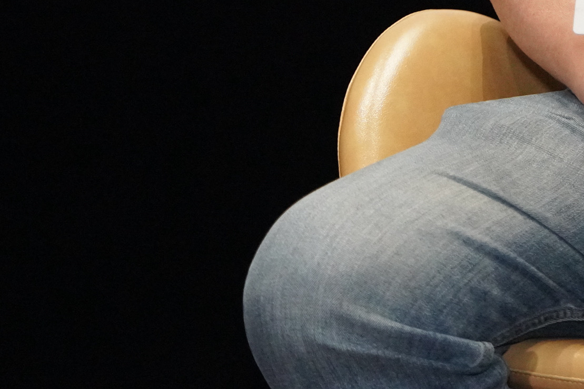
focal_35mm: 220
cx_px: 775
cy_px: -312
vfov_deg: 6.1
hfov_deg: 9.2
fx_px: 3568
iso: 6400
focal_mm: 61
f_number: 2.8
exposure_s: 1/160
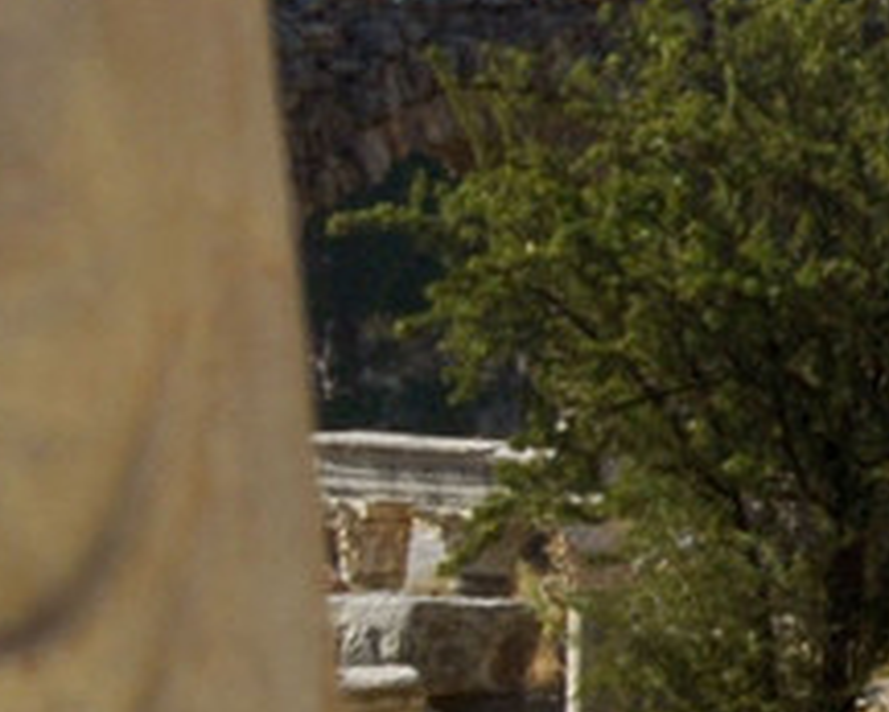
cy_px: 381
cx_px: -2037
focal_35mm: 729
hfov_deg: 2.6
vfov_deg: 2.1
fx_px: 19189
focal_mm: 70
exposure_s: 1/125
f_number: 14
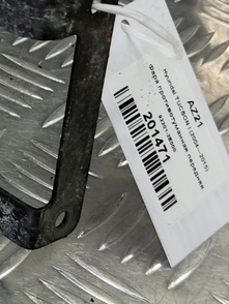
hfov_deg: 15.6
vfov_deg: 24.1
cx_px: -191
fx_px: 705
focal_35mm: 80
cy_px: 78
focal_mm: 4.11
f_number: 1.6
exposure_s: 1/33.3
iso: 107
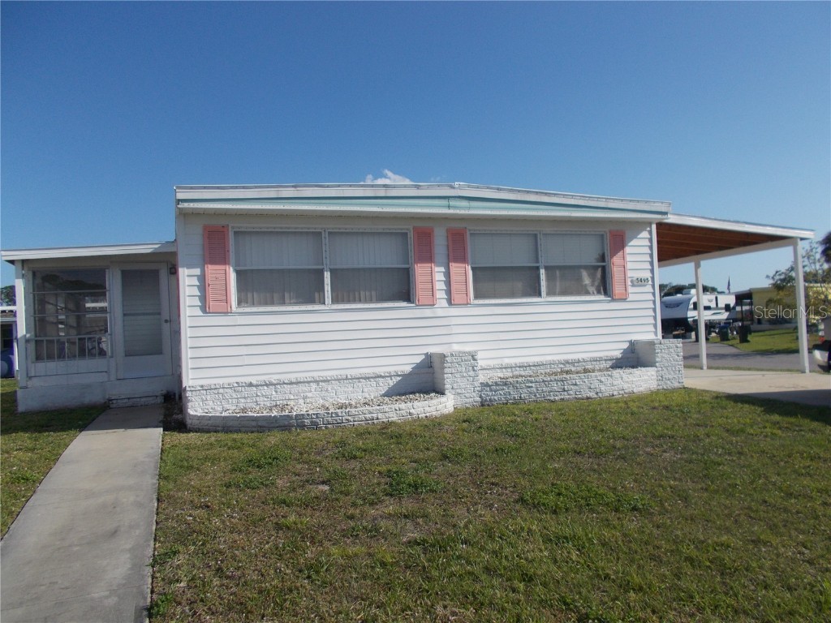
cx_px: 416
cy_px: 312
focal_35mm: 26
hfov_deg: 67.3
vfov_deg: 53.1
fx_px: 624
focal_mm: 4.6
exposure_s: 1/250
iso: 80
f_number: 8
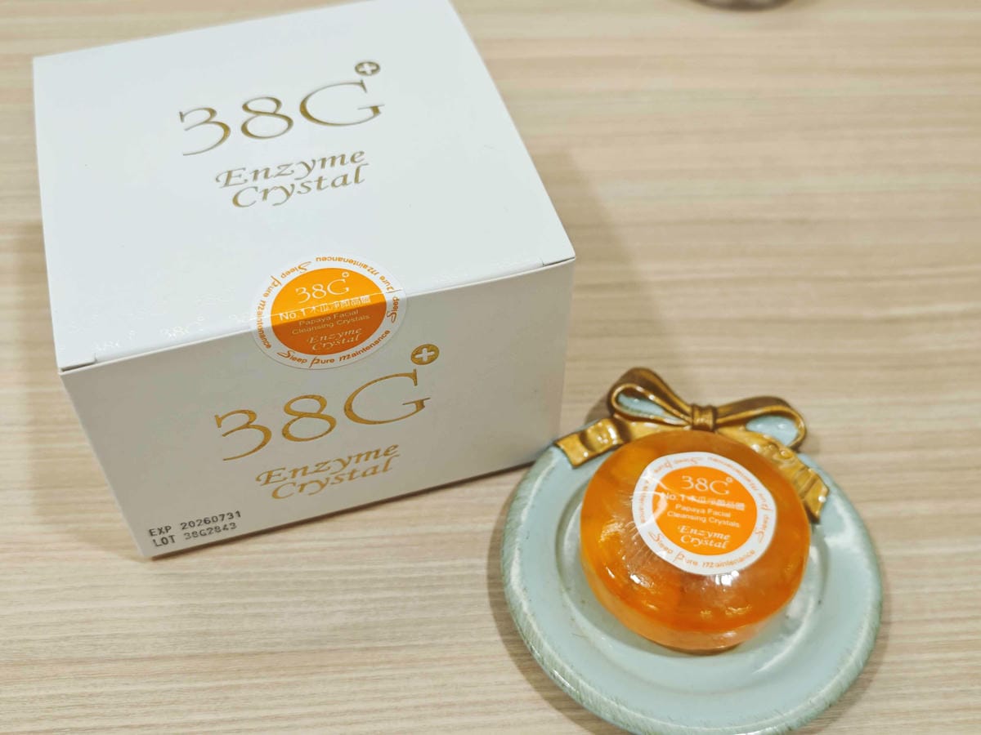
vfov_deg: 38.7
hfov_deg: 50.1
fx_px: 1049
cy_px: 368
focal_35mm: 37
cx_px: 490
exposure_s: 1/120
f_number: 2
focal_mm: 8.72
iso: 500
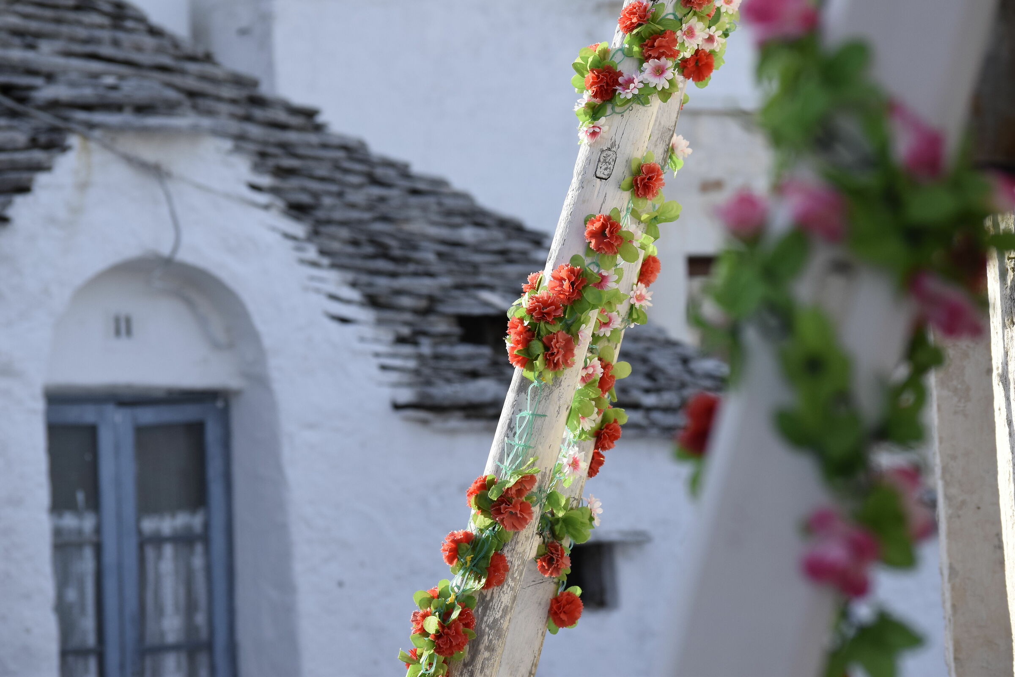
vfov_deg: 11.1
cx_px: 508
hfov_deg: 16.7
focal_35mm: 123
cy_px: 338
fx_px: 3468
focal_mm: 82
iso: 500
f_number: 7.1
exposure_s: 1/800
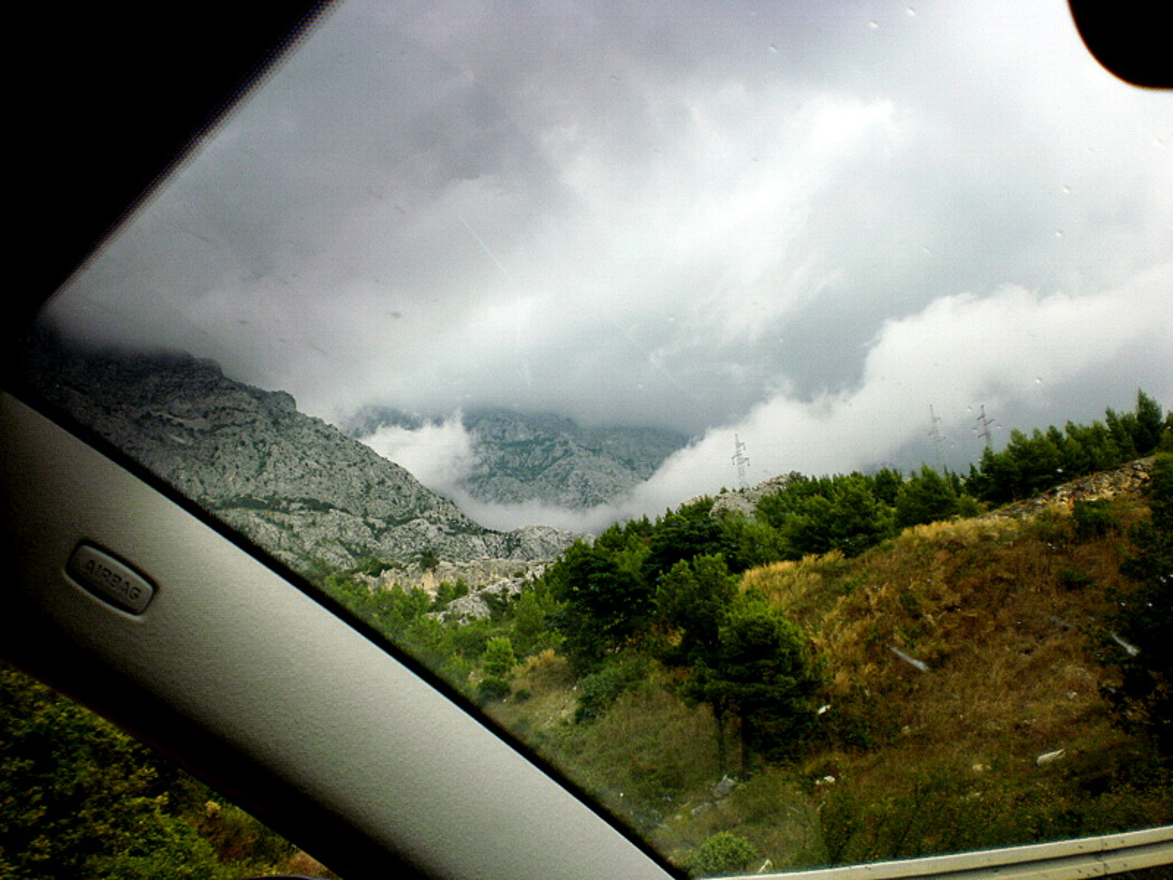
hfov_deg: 49.0
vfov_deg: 37.7
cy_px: 440
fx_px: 1288
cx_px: 586
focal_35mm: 38
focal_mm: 6.3
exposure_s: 1/800
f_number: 3.1
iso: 100
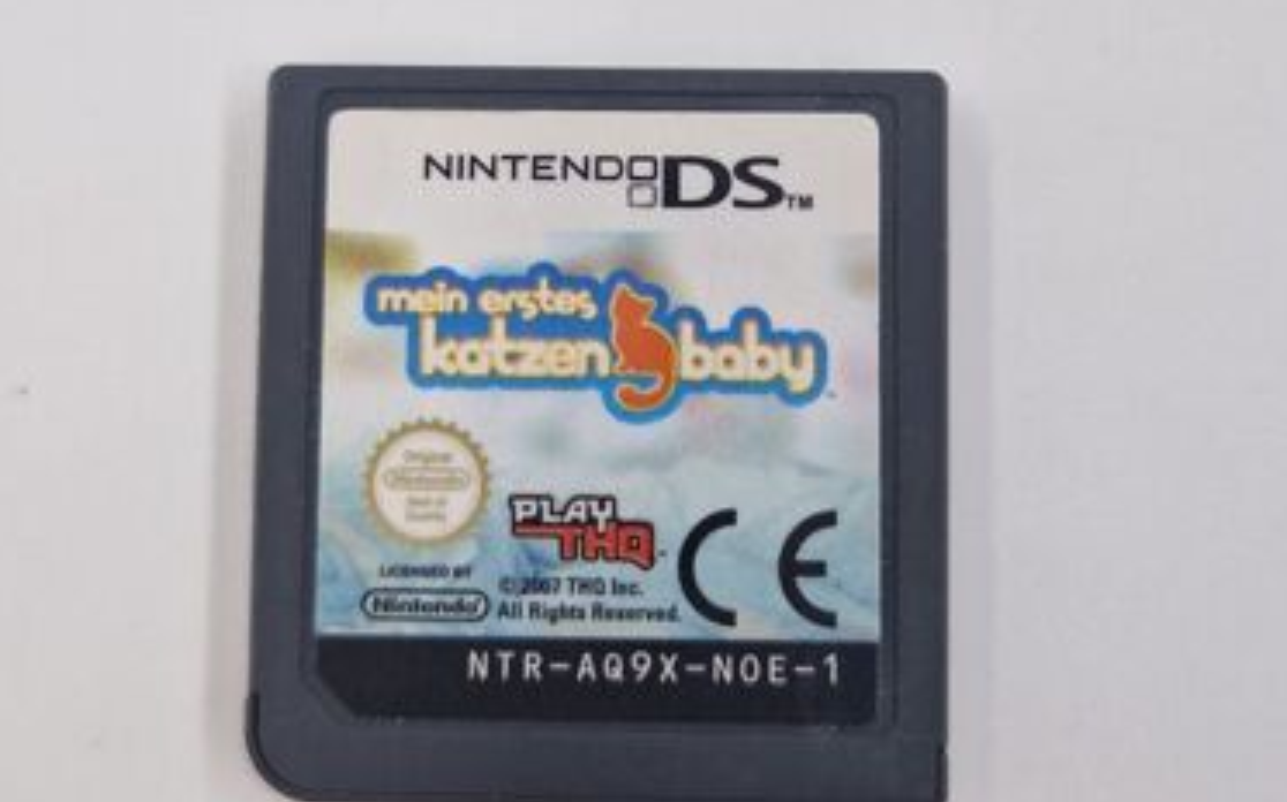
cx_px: 654
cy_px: 256
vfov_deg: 30.2
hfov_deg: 47.2
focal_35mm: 42
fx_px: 1472
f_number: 1.8
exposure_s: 1/60
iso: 50
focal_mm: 5.4
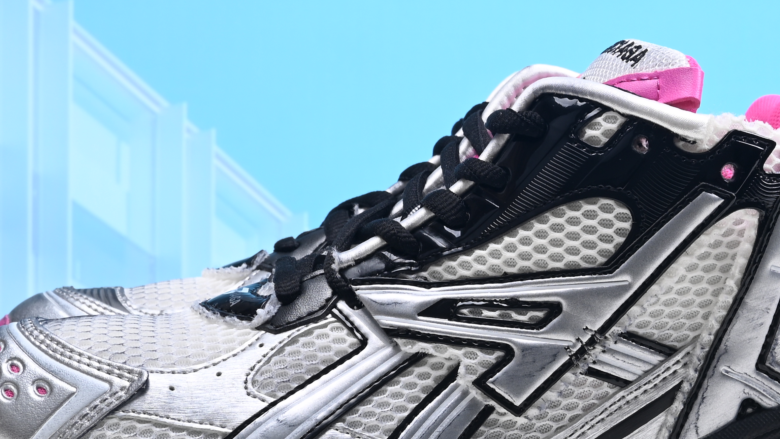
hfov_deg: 21.7
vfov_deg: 12.3
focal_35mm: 98
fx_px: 2027
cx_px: 531
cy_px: 167
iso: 100
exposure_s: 1/2
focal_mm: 36
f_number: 16
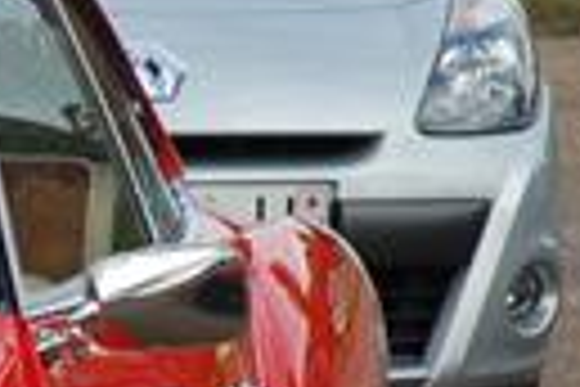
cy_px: 734
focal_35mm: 462
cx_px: -825
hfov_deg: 4.4
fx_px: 7440
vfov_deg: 3.0
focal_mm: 55
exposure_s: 1/200
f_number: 7.1
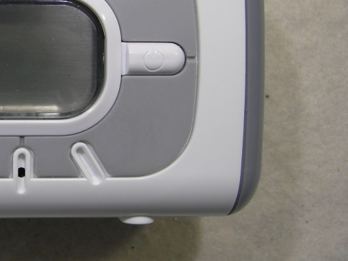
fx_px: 724
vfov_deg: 20.4
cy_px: 82
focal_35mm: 72
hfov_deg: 25.7
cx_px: 3
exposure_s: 1/51.2
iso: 64
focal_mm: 7.5
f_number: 3
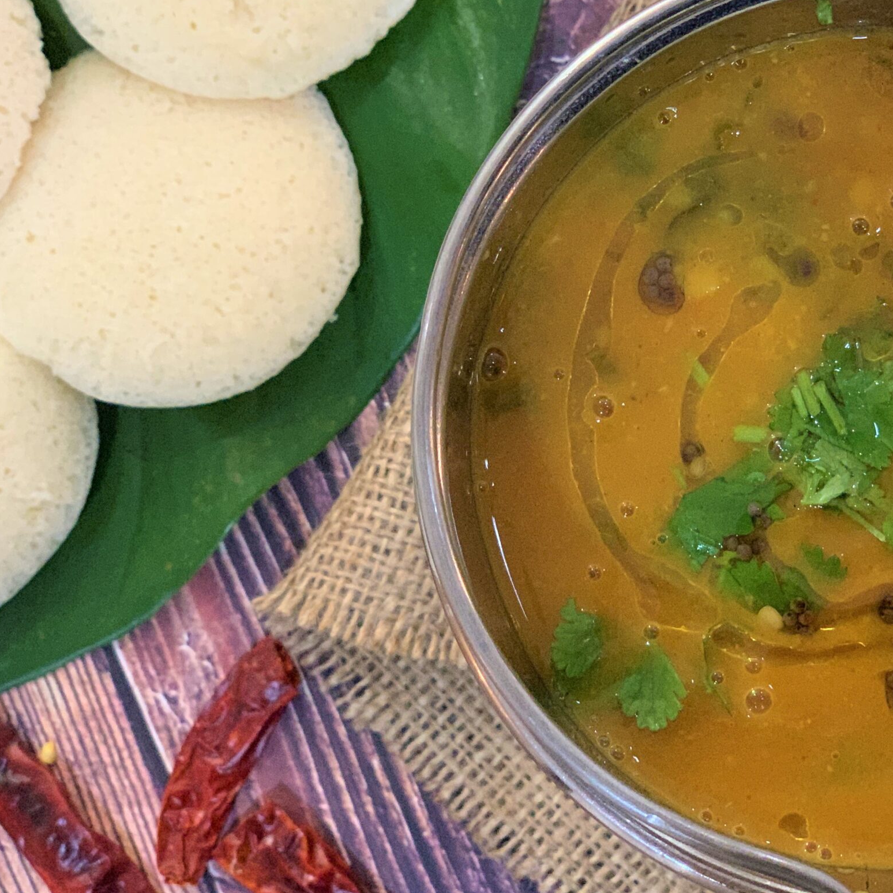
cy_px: 402
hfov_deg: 22.6
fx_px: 2218
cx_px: 617
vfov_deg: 22.8
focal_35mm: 76
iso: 320
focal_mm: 6
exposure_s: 1/50
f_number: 2.4
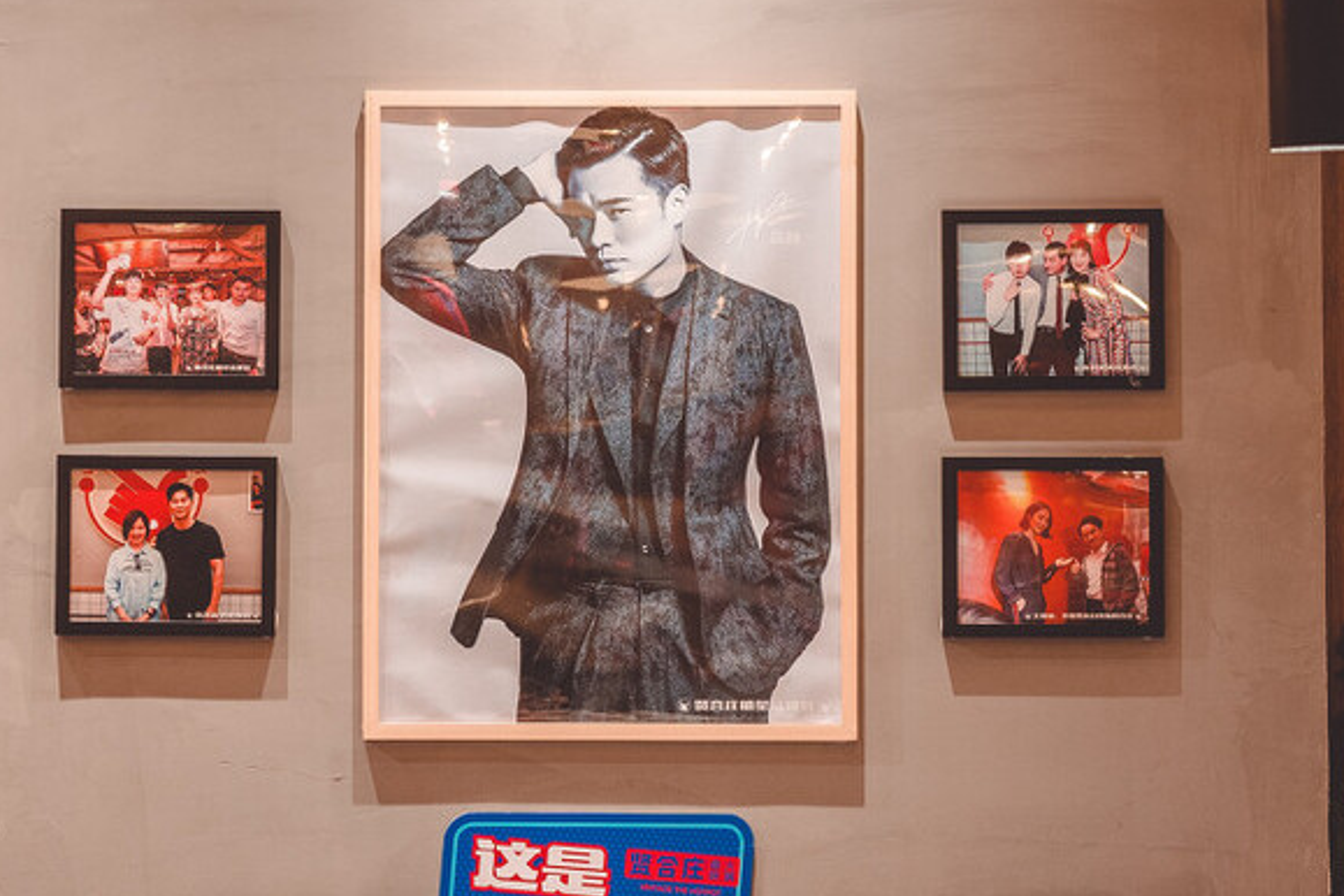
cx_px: 492
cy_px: 395
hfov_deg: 17.9
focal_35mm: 114
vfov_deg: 12.0
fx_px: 4256
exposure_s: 1/60
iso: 500
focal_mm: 55
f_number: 5
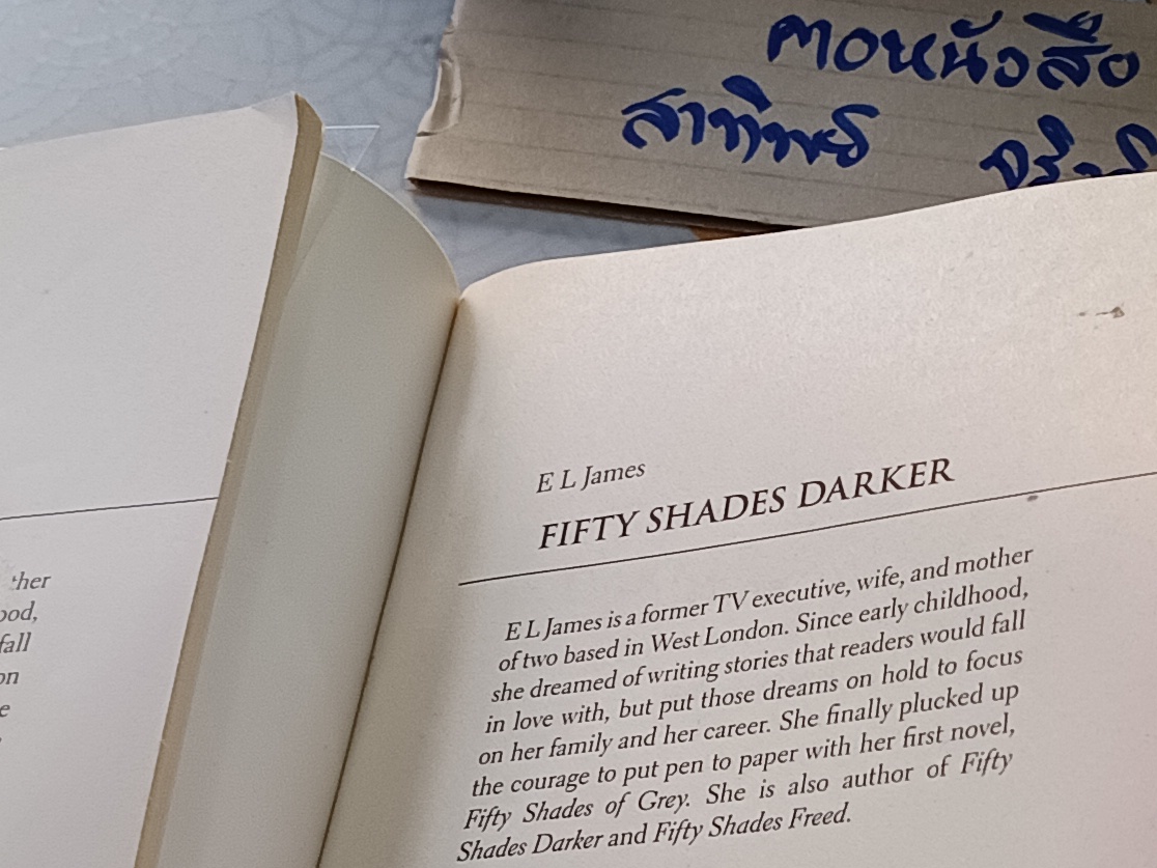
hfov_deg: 22.3
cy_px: 776
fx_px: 2874
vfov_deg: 16.9
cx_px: 987
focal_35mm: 86
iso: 381
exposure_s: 1/50
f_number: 1.7
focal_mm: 5.31
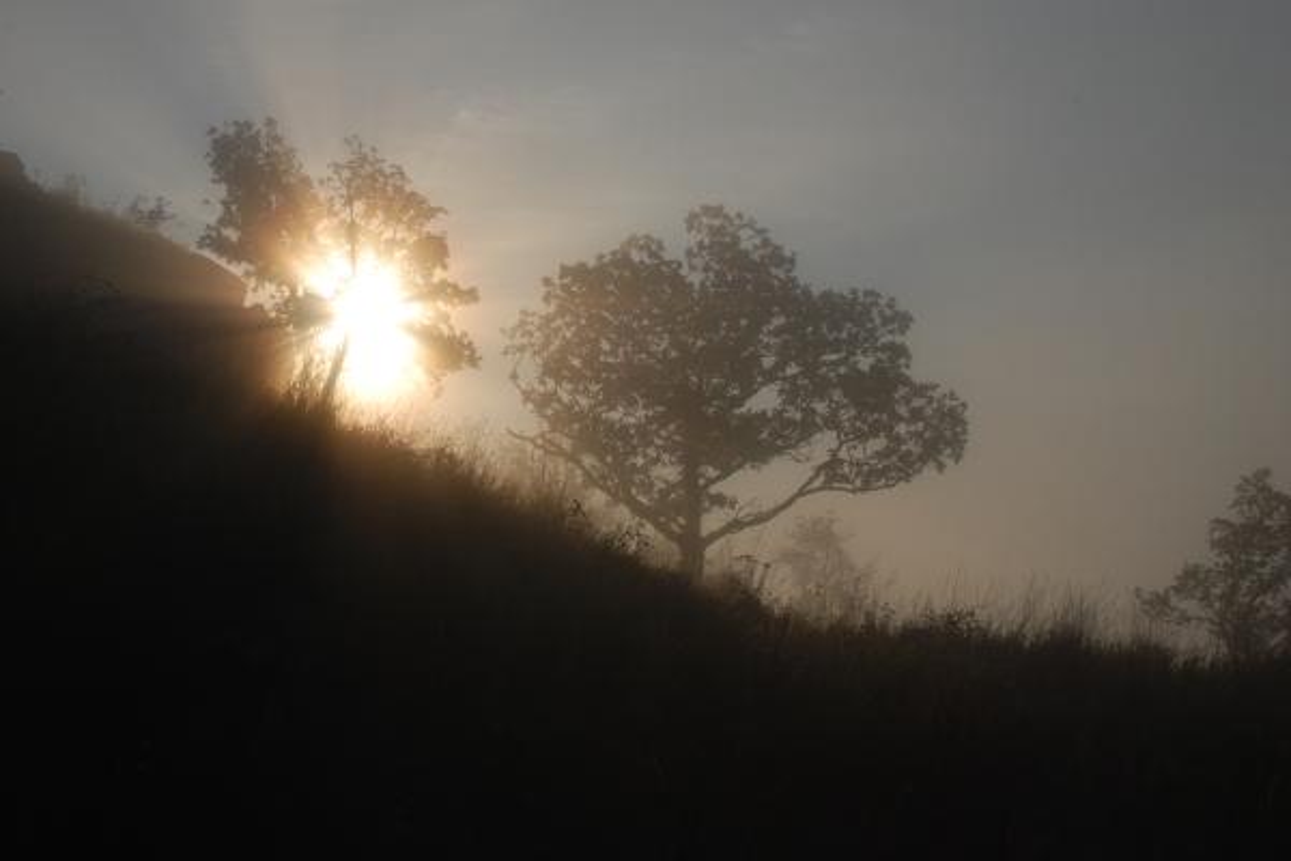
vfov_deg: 36.9
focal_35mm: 36
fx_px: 1291
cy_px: 430
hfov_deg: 53.1
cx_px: 646
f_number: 20
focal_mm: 24
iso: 400
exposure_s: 1/1600
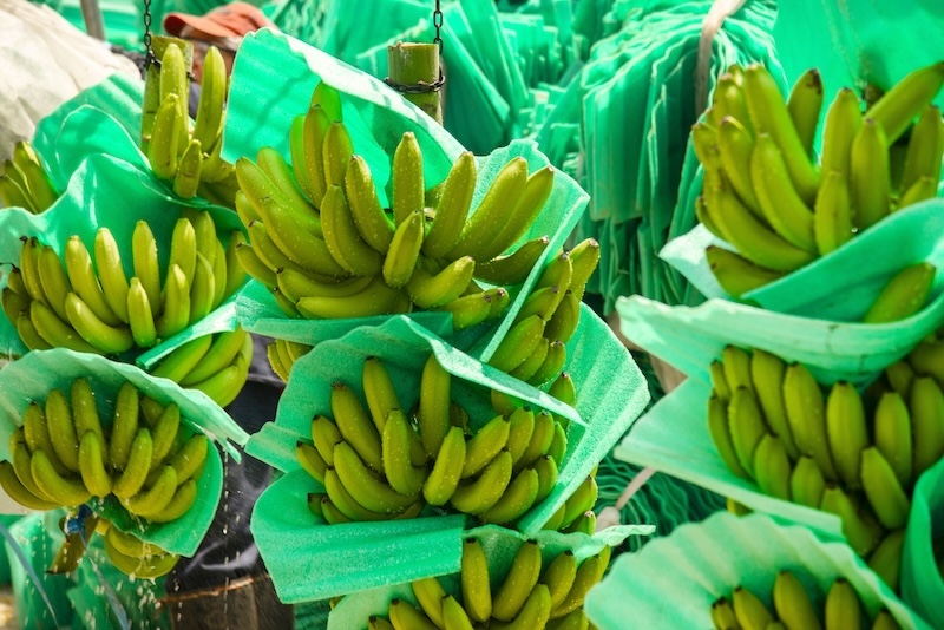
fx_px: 3148
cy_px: 315
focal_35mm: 120
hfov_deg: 17.1
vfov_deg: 11.4
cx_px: 472
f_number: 4.8
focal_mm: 120
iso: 200
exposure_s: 1/125
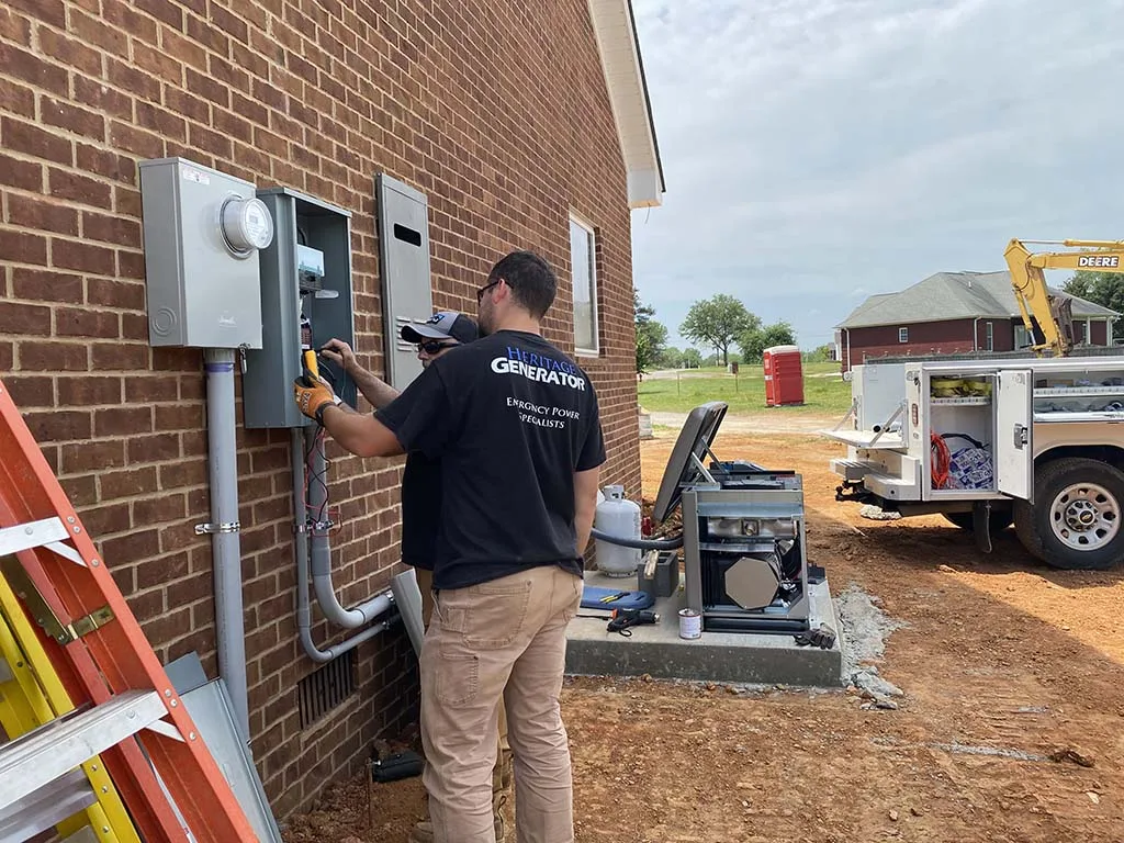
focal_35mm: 26
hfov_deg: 67.3
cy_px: 422
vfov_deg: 53.1
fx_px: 844
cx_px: 562
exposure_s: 1/1484
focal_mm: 4.25
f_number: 1.8
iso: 32
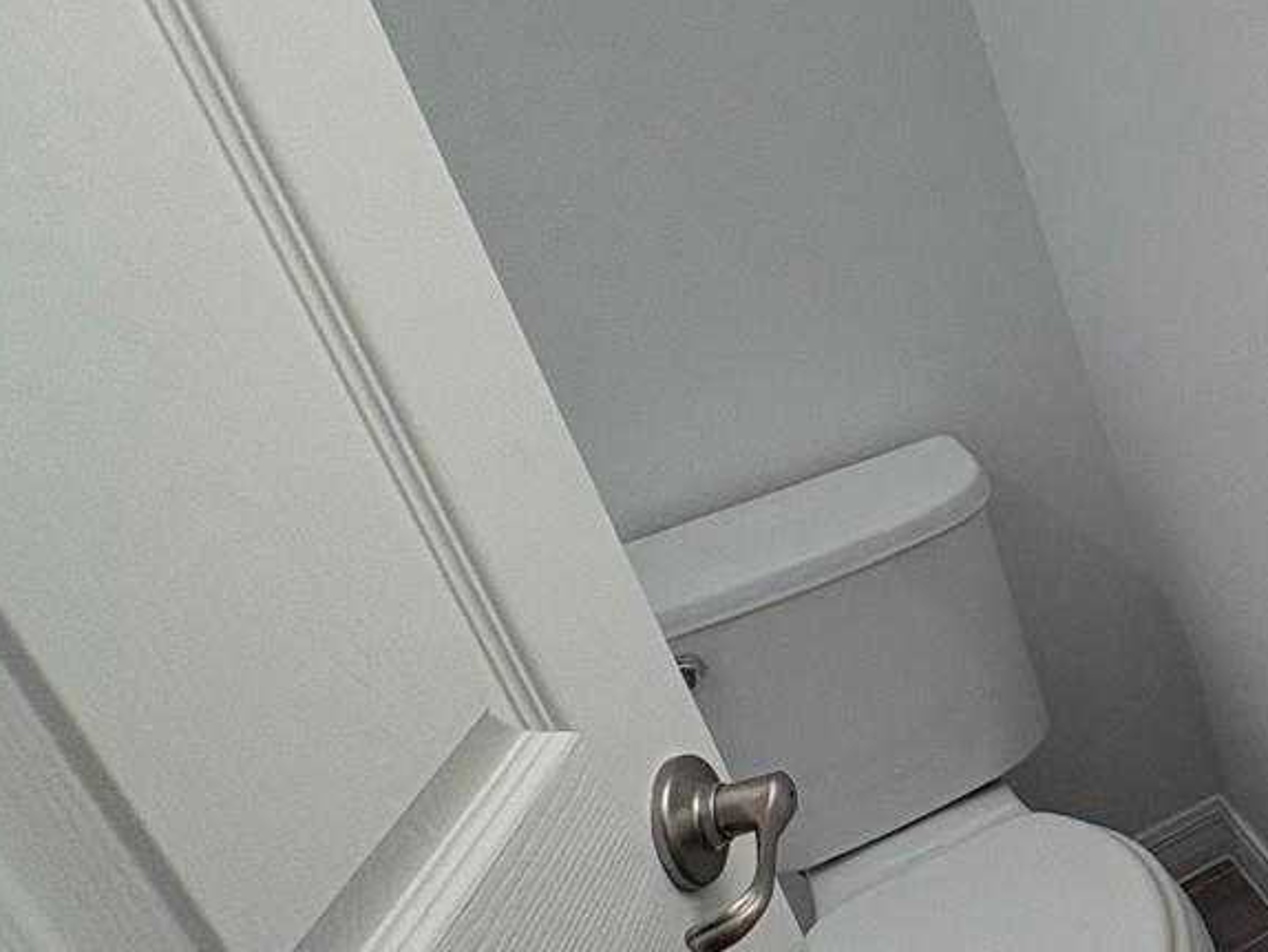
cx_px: 1637
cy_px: 351
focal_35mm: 39
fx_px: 1429
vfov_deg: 36.6
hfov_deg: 34.4
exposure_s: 1/120
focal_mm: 2.22
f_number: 2.2
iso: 80
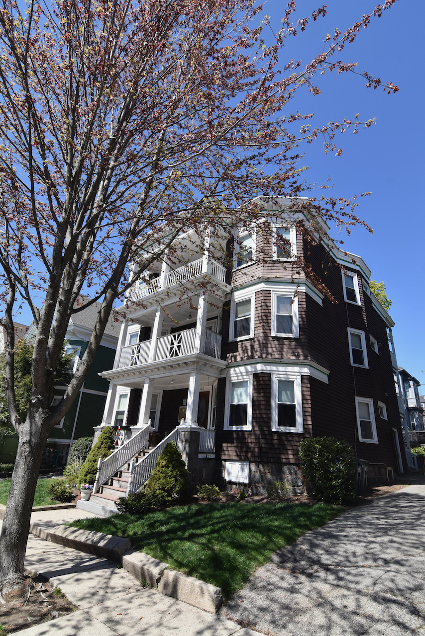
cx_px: 212
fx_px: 305
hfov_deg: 69.7
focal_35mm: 17
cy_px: 318
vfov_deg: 92.4
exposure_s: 1/500
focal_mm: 11.5
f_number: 8
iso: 360
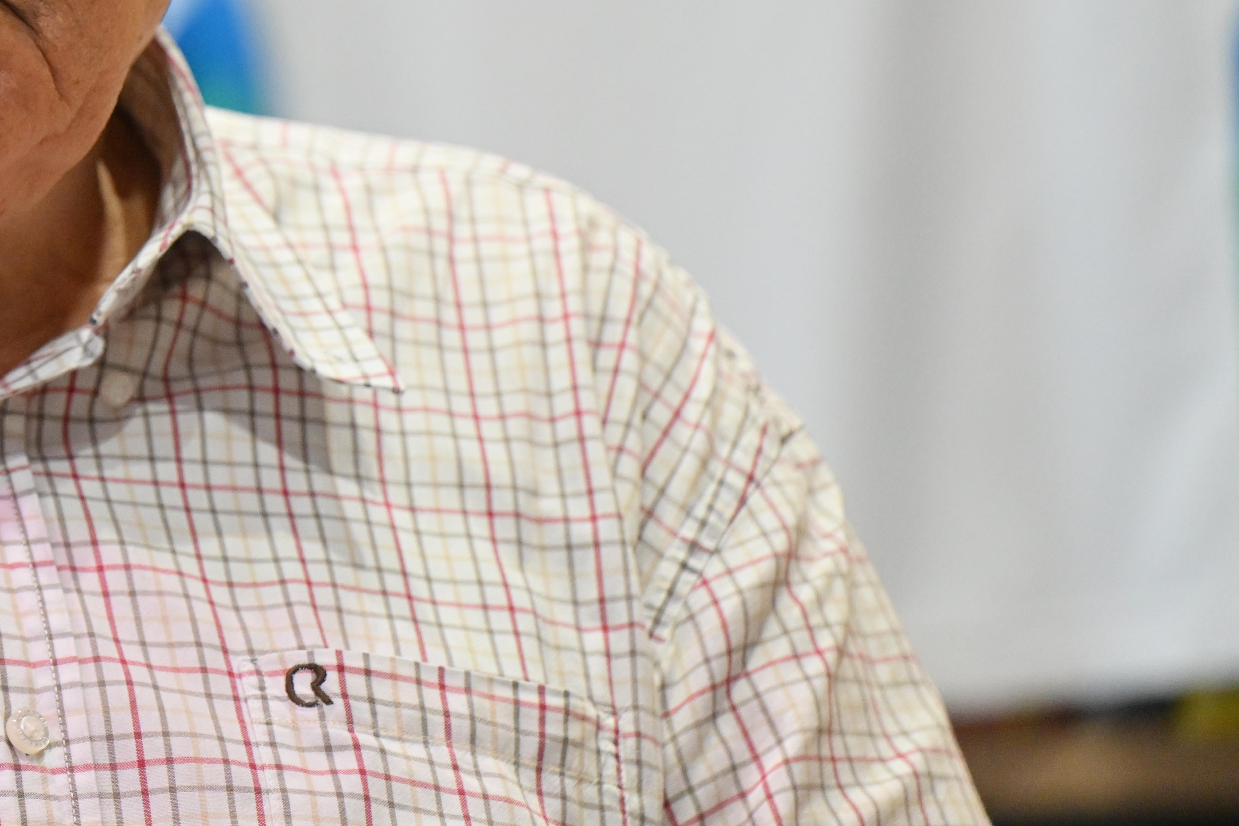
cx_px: -97
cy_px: -86
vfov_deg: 3.1
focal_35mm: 448
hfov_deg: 4.6
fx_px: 15417
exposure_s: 1/125
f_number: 3.2
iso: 3200
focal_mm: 200
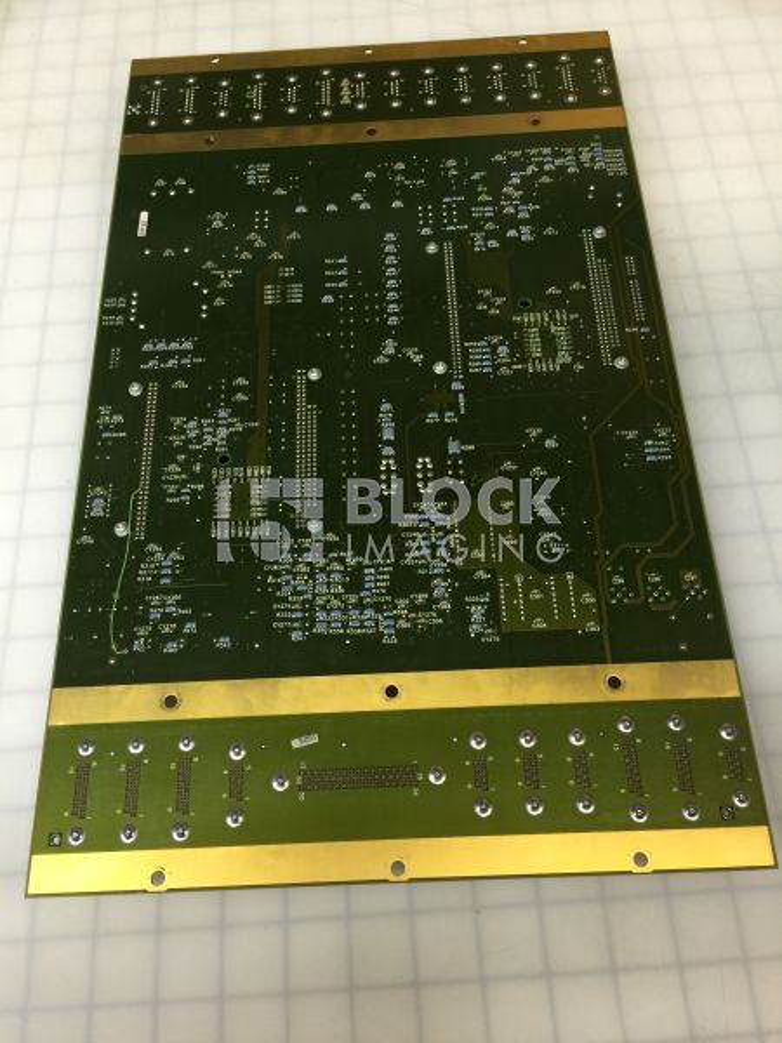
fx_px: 874
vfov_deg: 61.7
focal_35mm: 29
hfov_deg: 48.2
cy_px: 522
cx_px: 391
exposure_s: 1/15
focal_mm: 4.15
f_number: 2.2
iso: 40
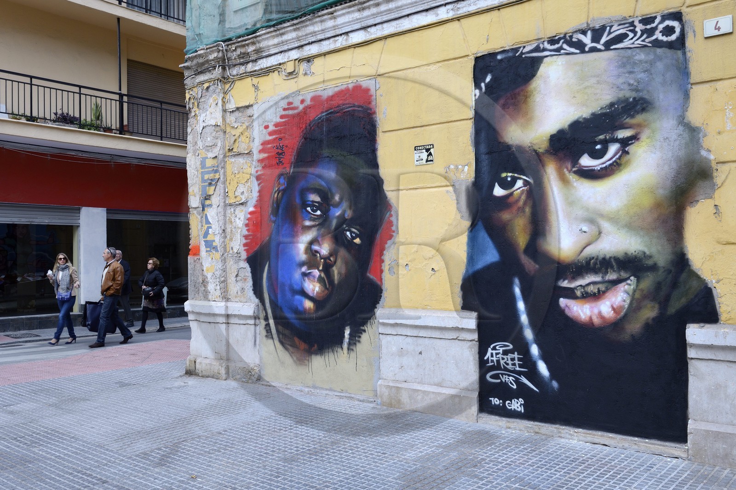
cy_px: 245
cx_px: 368
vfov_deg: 41.1
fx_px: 654
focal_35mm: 32
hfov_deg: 58.7
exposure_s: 1/80
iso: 400
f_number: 7.1
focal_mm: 32
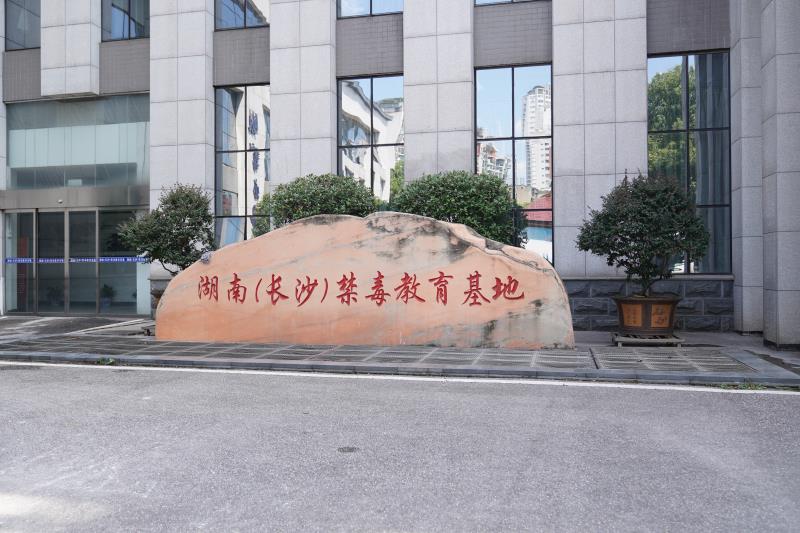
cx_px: 400
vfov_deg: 43.6
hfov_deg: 61.9
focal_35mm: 30
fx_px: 666
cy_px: 266
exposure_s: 1/250
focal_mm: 30
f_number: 3.5
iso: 125
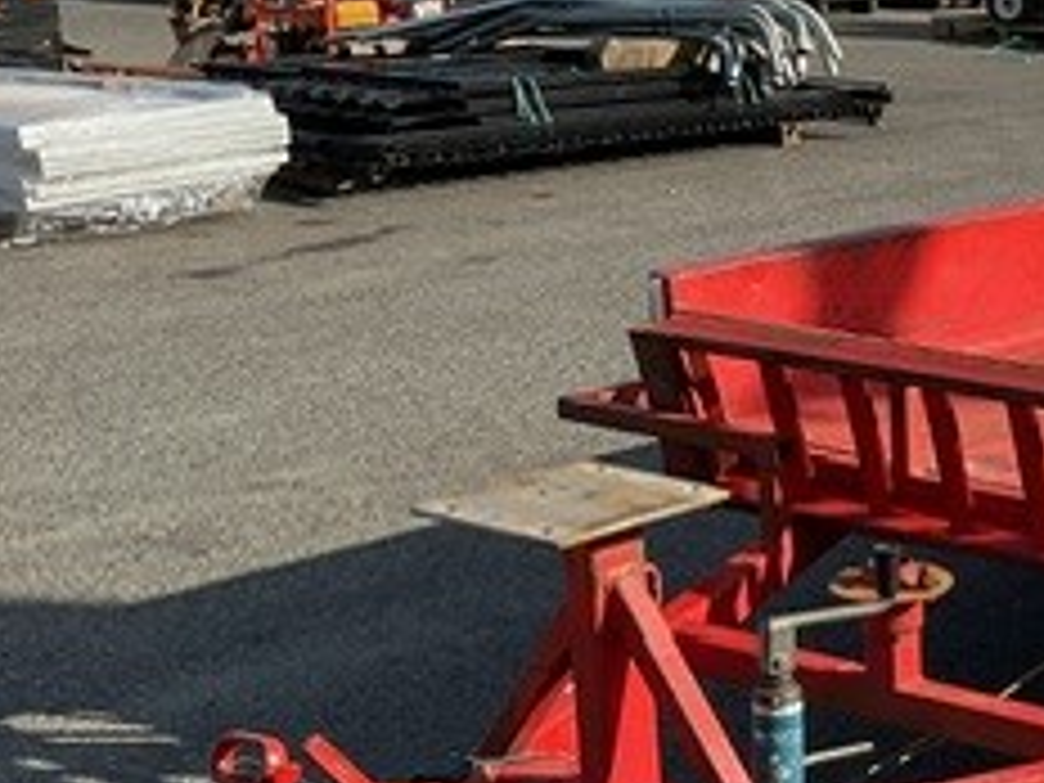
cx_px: 1418
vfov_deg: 18.4
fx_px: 2413
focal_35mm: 80
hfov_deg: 21.6
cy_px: 459
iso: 16
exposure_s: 1/1279
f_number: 1.8
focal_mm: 3
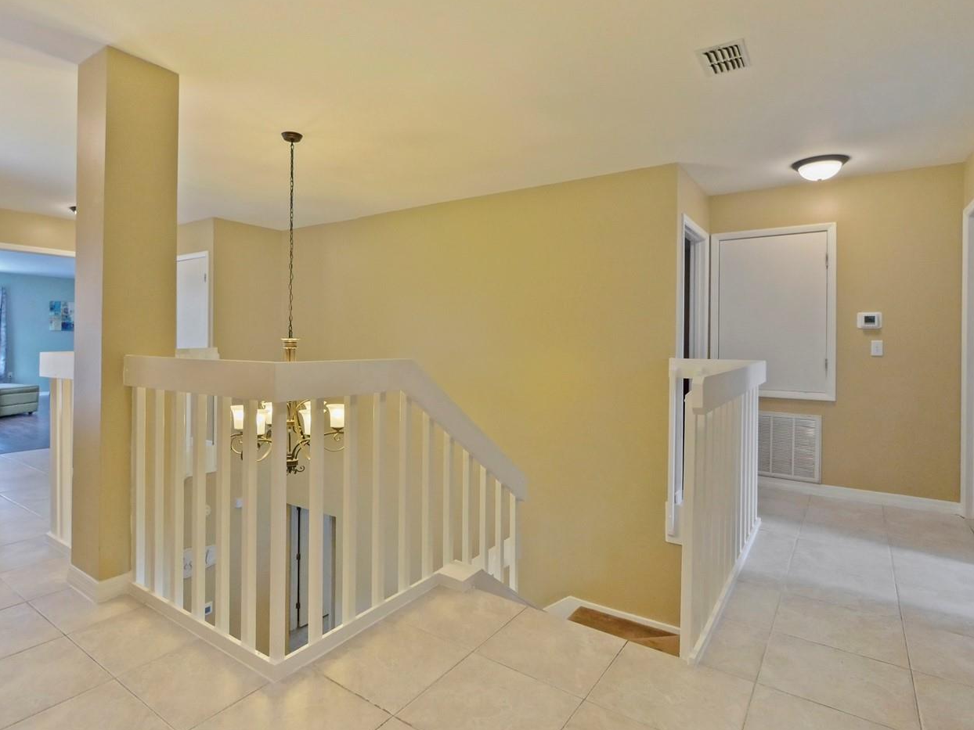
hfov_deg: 87.7
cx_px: 462
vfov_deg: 71.5
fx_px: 506
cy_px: 339
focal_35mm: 18
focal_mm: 7
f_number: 4
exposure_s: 1/125
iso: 3200
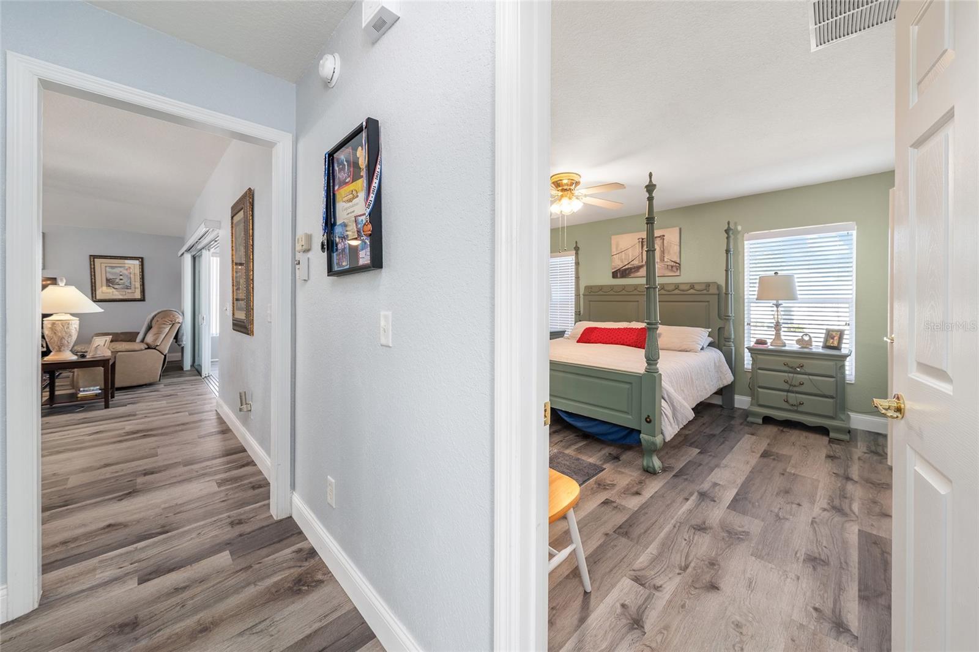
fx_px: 353
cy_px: 326
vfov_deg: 85.4
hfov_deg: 108.3
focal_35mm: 13
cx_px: 490
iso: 160
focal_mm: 13
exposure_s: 1/3
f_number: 8
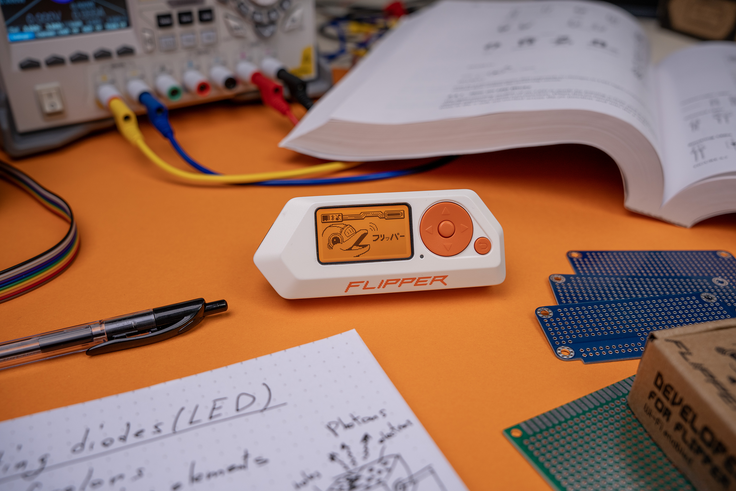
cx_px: 368
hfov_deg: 58.9
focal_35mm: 32
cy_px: 246
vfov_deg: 41.2
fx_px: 652
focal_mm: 31.9
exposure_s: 1/60
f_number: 5.6
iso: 200
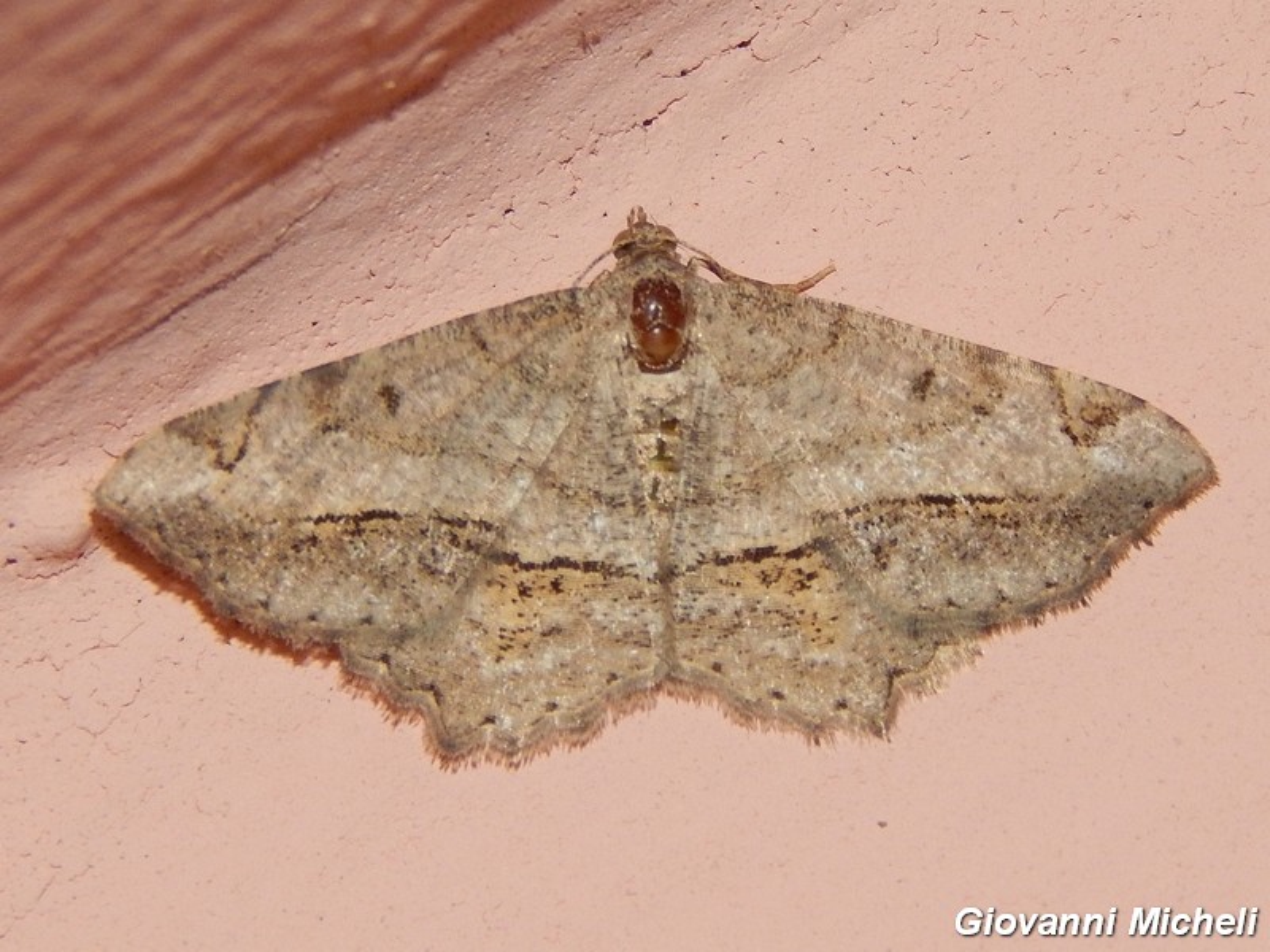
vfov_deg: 8.1
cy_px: 476
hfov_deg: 10.7
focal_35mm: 184
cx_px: 635
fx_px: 6751
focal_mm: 32.8
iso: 200
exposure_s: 1/30
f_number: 10.5
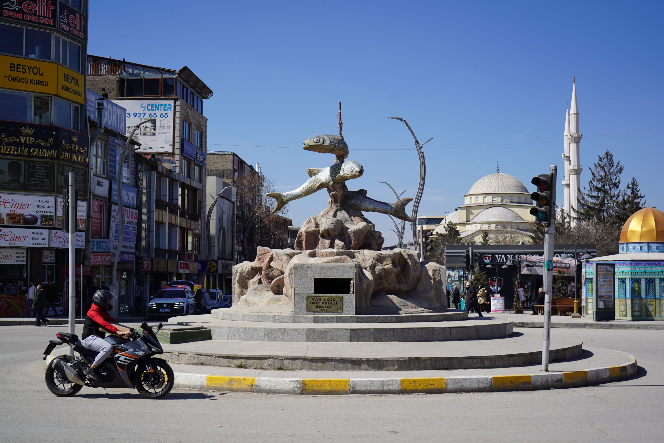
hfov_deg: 39.6
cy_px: 222
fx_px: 922
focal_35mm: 50
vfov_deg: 27.0
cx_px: 332
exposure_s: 1/1000
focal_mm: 50
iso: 100
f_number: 5.6
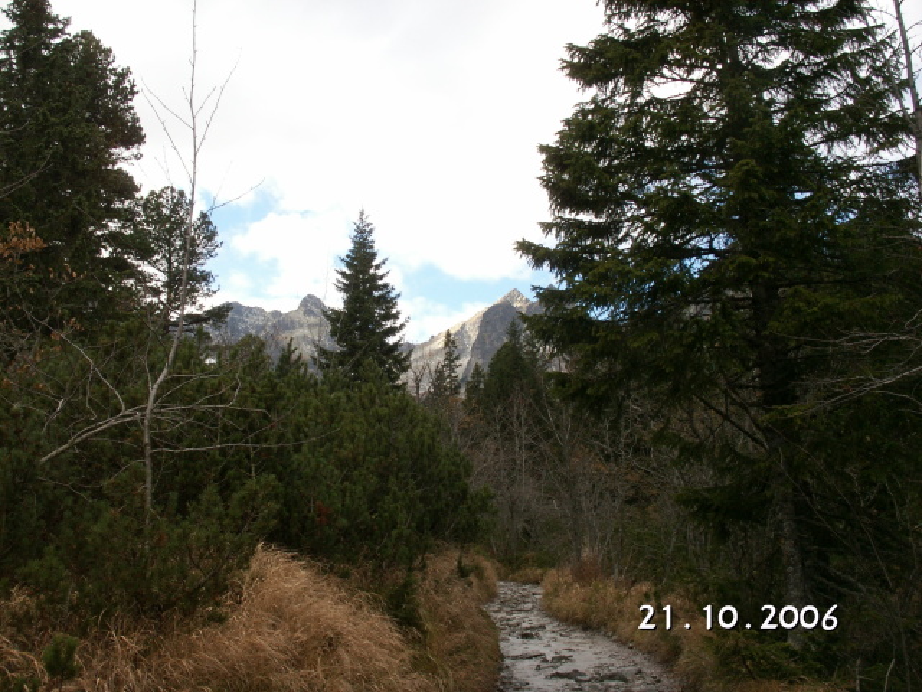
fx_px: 985
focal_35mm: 37
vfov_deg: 38.7
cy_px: 346
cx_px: 461
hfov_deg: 50.1
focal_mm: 7.7
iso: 50
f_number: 7.1
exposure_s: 1/100
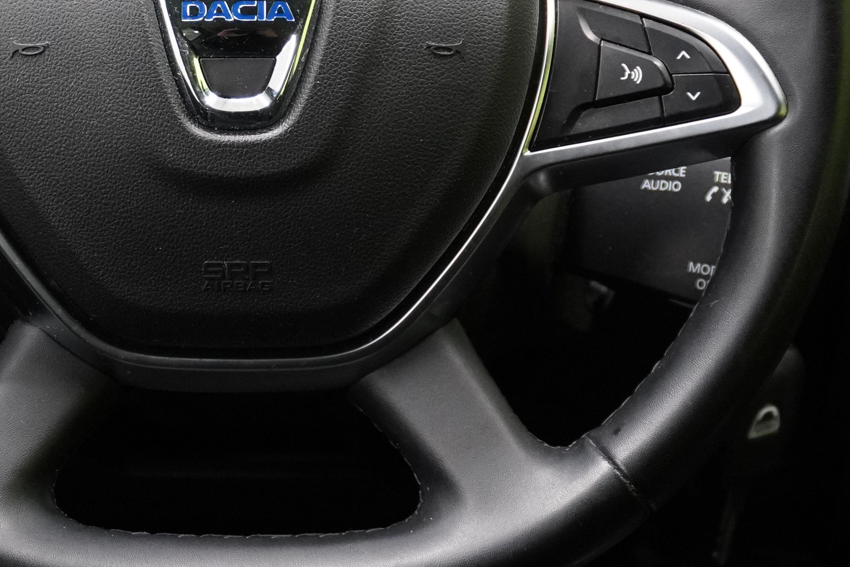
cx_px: 244
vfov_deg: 13.7
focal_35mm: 99
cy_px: 44
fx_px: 2343
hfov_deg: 20.4
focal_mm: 27
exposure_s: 1/50
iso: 2000
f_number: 4.5
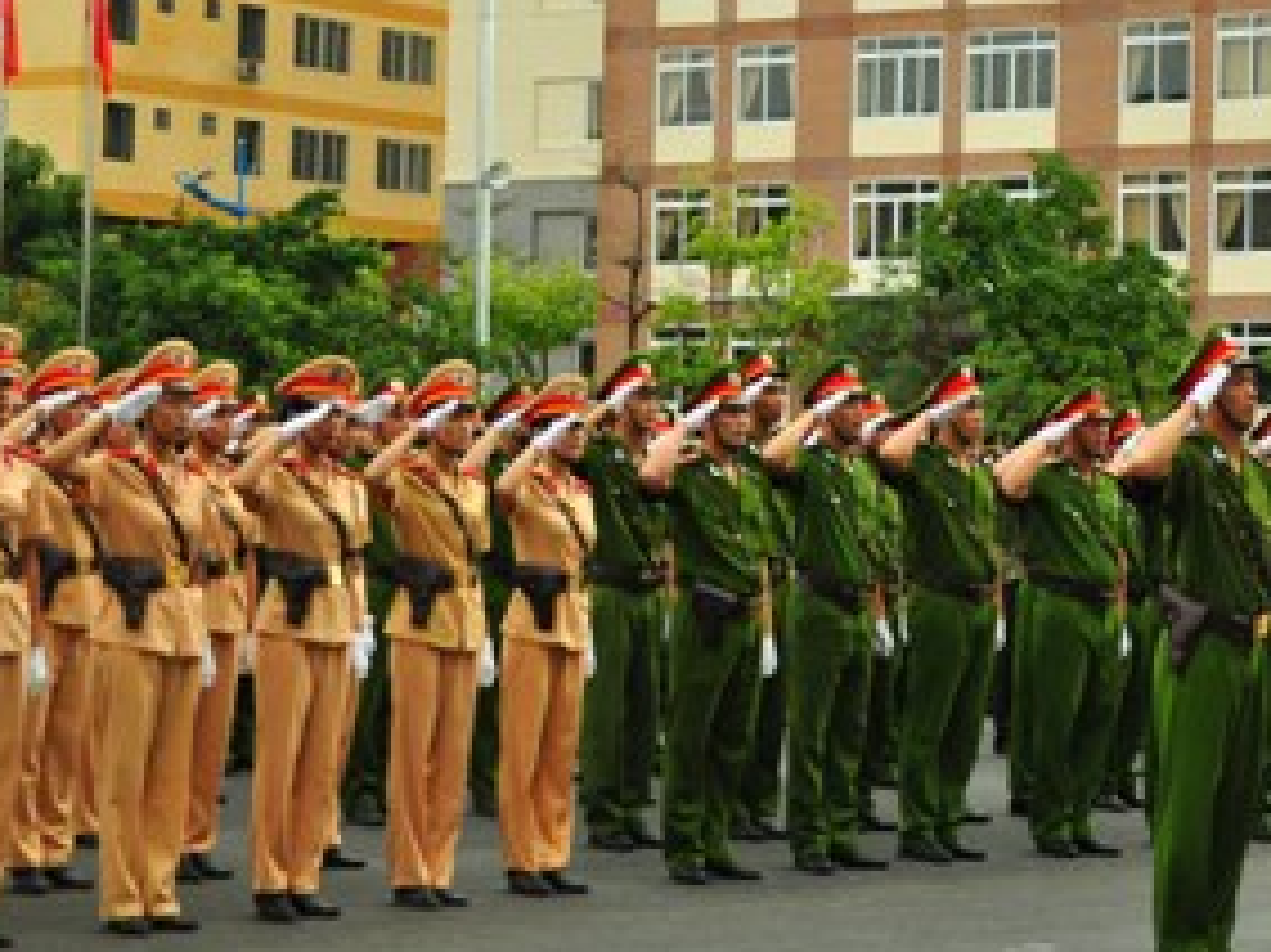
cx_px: 858
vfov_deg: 13.8
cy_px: 287
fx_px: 3927
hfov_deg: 18.3
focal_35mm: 107
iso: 1000
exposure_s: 1/320
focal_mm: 42
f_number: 5.6
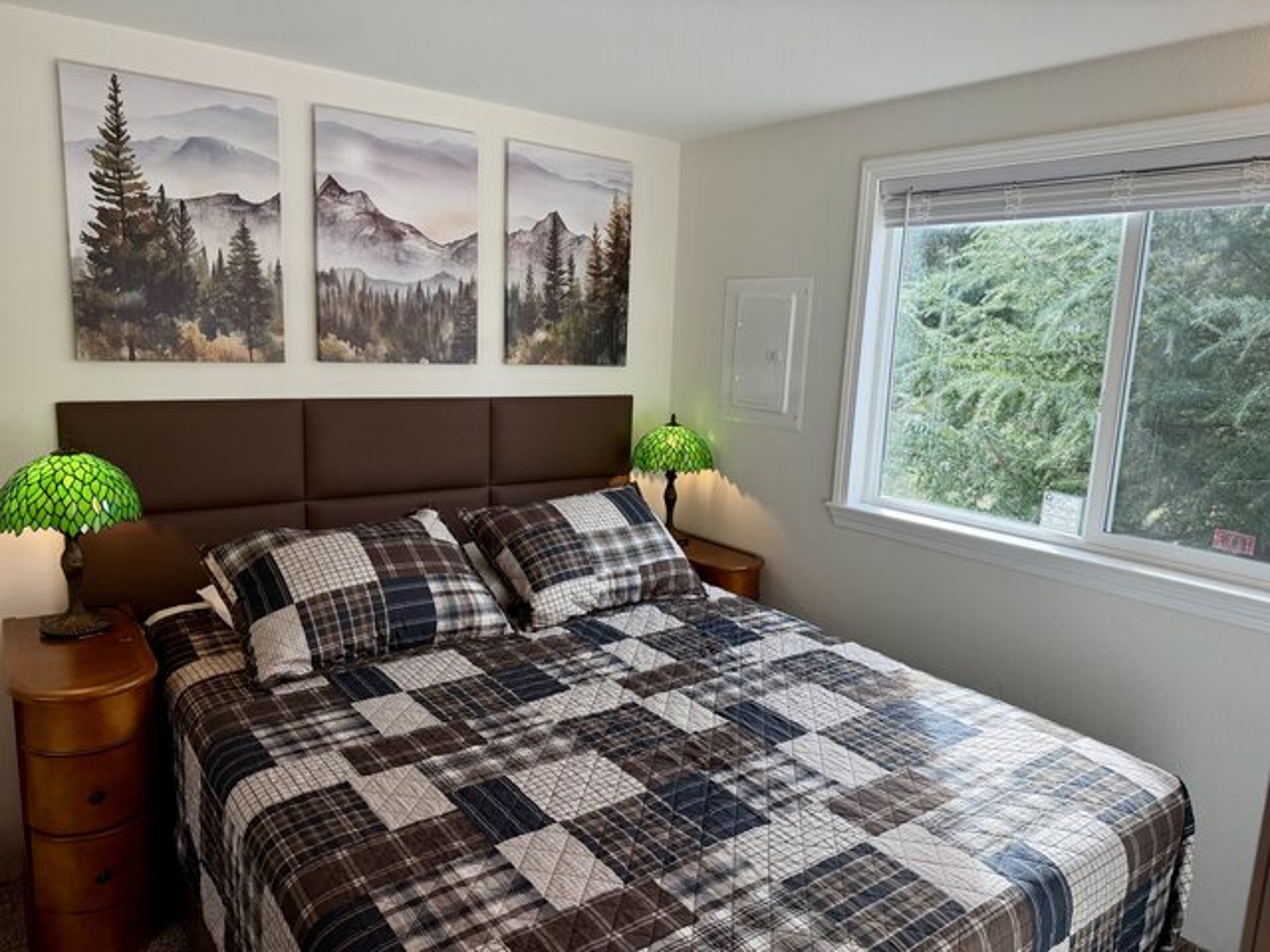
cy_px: 476
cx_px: 635
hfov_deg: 71.6
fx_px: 881
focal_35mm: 24
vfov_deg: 56.8
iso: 125
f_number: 1.78
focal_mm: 6.76
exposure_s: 1/207
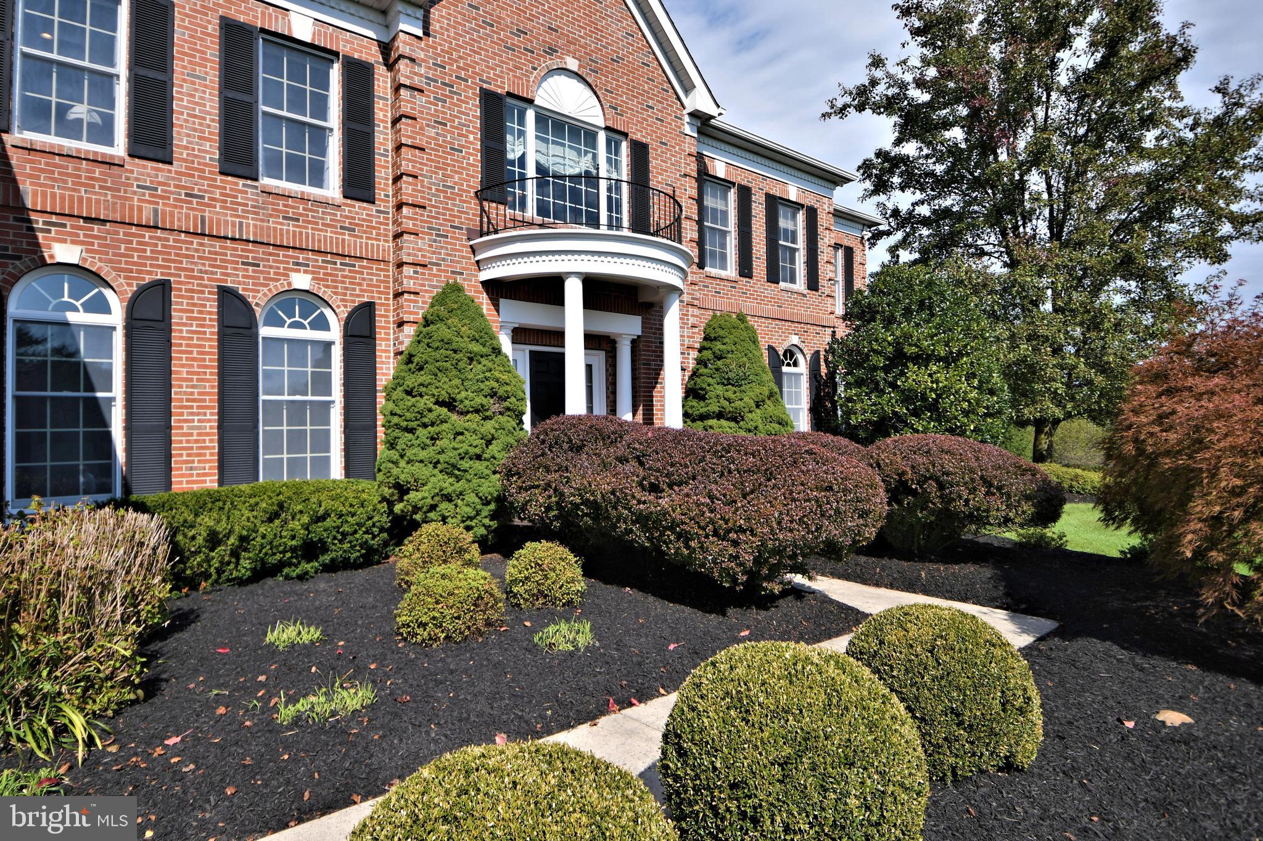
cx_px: 632
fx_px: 666
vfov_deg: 64.5
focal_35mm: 19
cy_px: 420
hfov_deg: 86.9
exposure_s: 1/1600
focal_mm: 13
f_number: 4.5
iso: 200
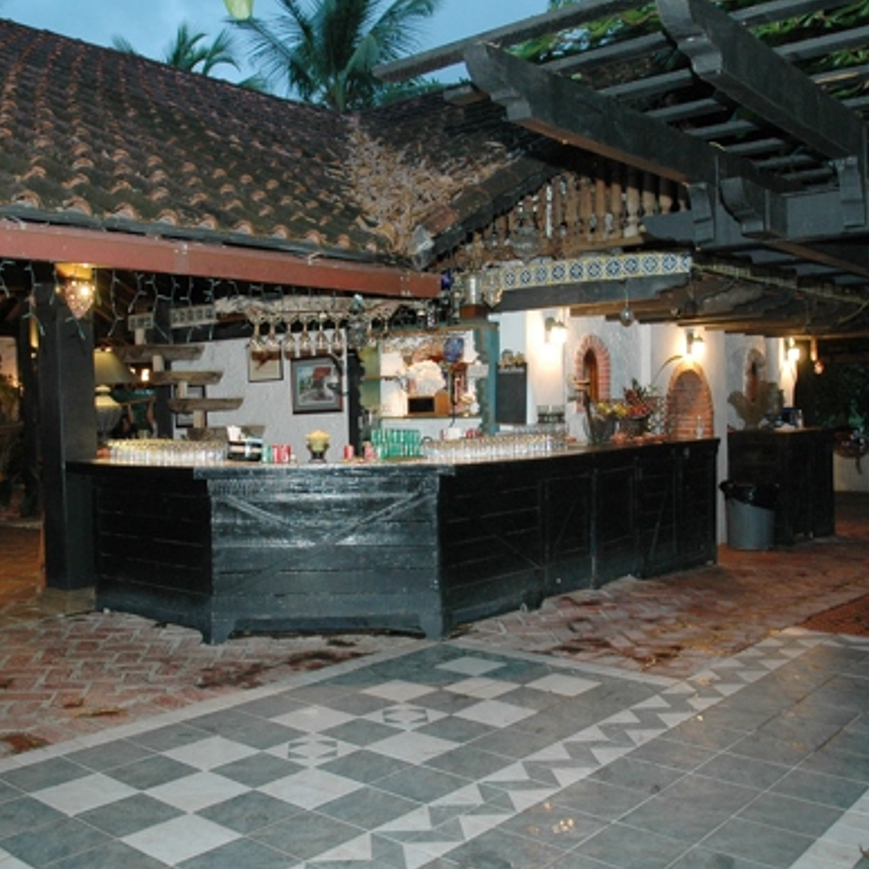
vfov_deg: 48.9
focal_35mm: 34
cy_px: 447
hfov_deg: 48.8
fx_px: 956
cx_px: 389
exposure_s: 1/15
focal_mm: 17
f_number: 2.8
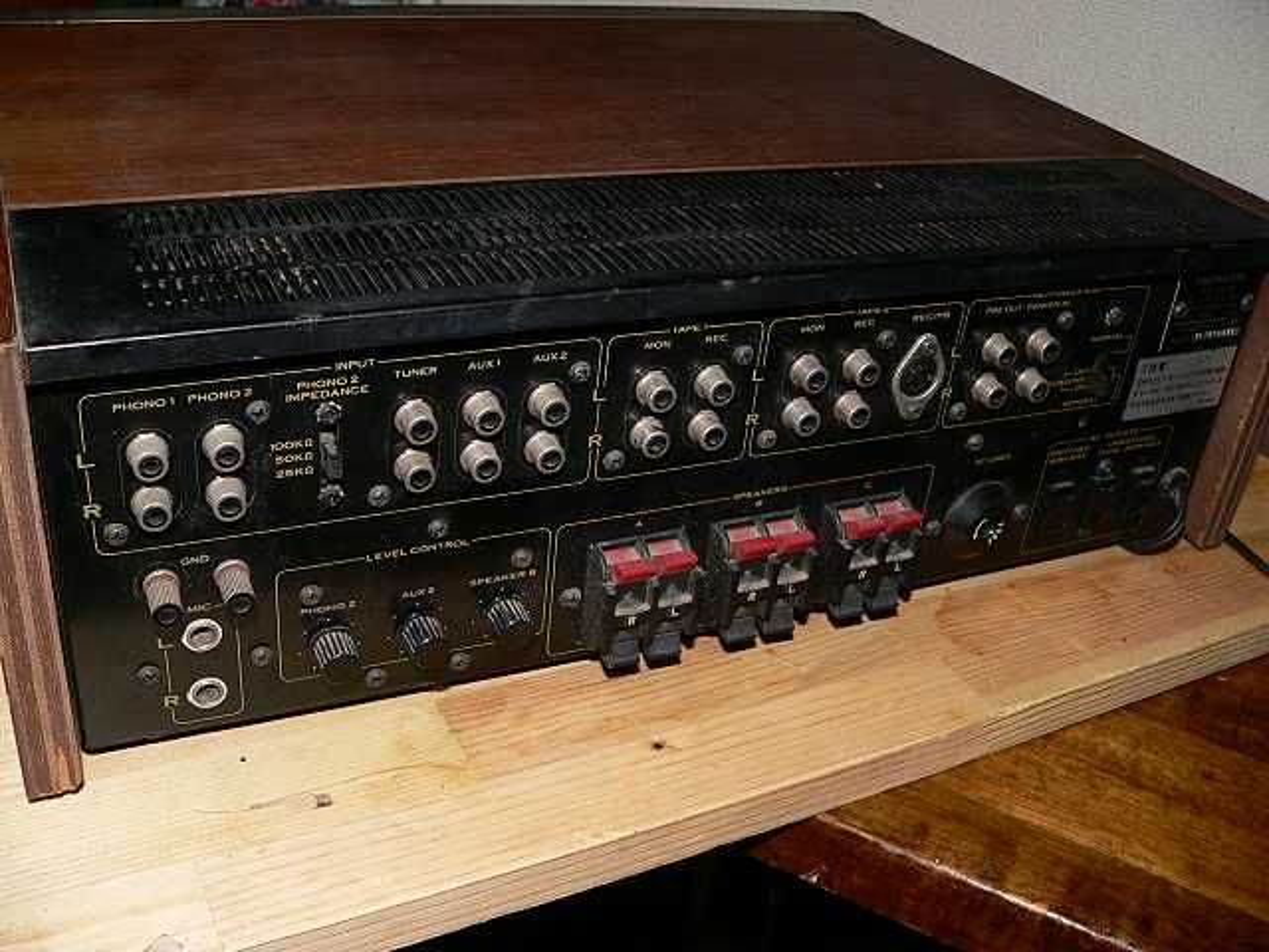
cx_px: 634
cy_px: 476
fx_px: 1320
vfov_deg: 39.7
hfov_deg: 51.4
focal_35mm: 36
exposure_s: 1/60
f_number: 2.8
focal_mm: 6
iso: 100
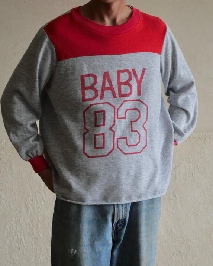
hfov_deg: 14.4
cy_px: 131
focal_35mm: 107
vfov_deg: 17.9
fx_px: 843
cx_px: 100
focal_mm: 46
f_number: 3.9
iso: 500
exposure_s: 1/100
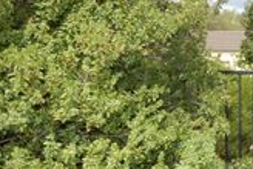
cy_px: 131
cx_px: 332
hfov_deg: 27.6
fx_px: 422
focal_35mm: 60
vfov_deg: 22.5
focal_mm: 14
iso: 220
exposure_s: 1/250
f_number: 8
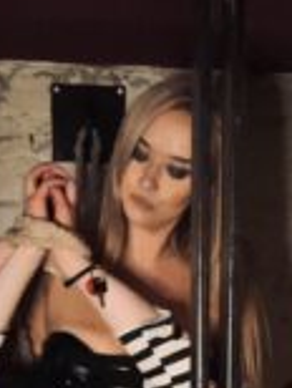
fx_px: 830
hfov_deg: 19.9
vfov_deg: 24.4
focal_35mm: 74
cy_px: 433
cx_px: 170
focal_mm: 2.69
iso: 1000
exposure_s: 1/15
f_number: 1.9
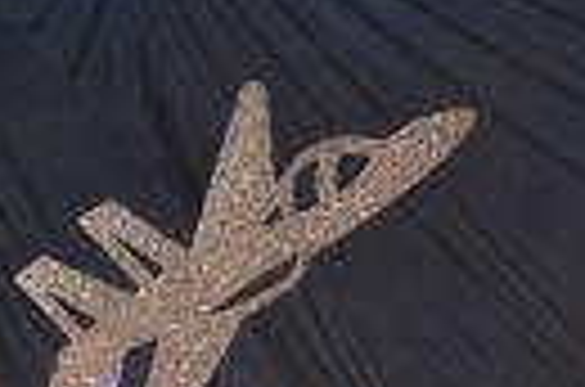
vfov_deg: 4.6
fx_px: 4701
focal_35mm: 290
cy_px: 837
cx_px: -387
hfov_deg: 7.0
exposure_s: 1/60
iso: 800
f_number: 4.8
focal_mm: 42
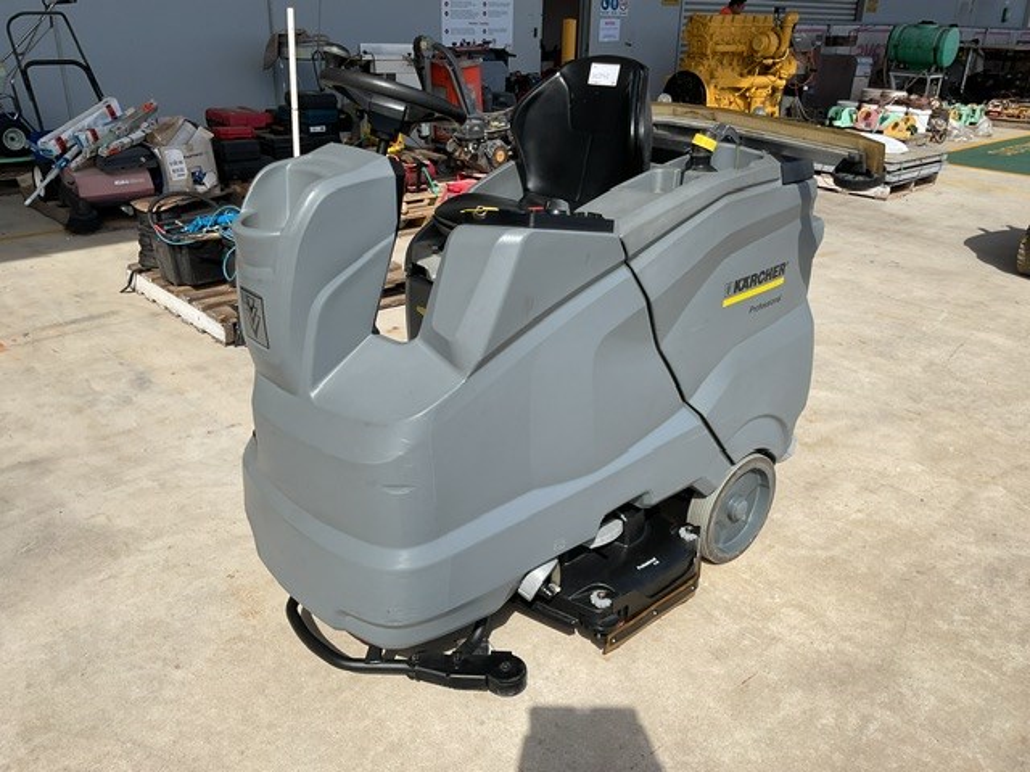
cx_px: 515
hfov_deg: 61.7
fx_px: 863
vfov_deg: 48.2
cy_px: 386
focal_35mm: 29
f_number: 1.8
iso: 16
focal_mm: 3
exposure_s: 1/1626
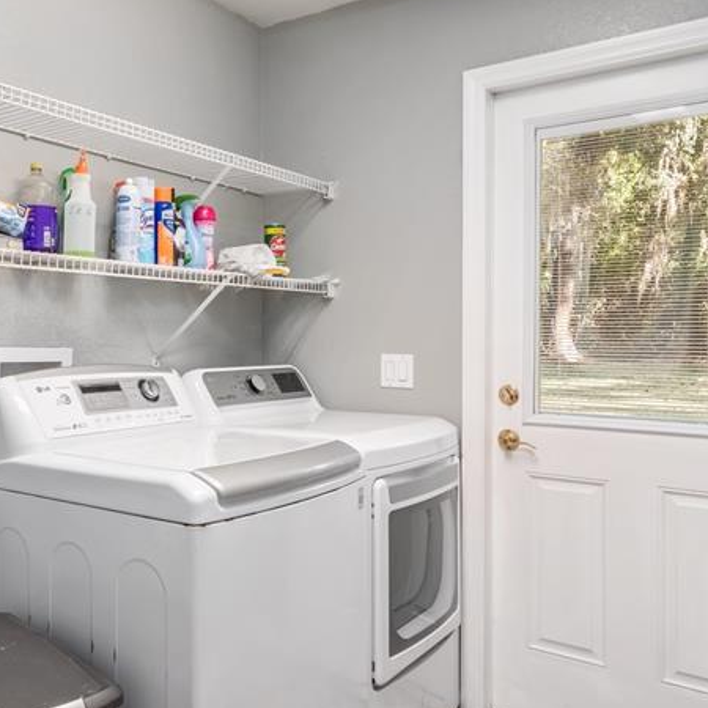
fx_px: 671
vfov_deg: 55.6
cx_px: 183
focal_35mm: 29
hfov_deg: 53.3
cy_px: 346
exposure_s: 1/4
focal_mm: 10
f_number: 9
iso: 250
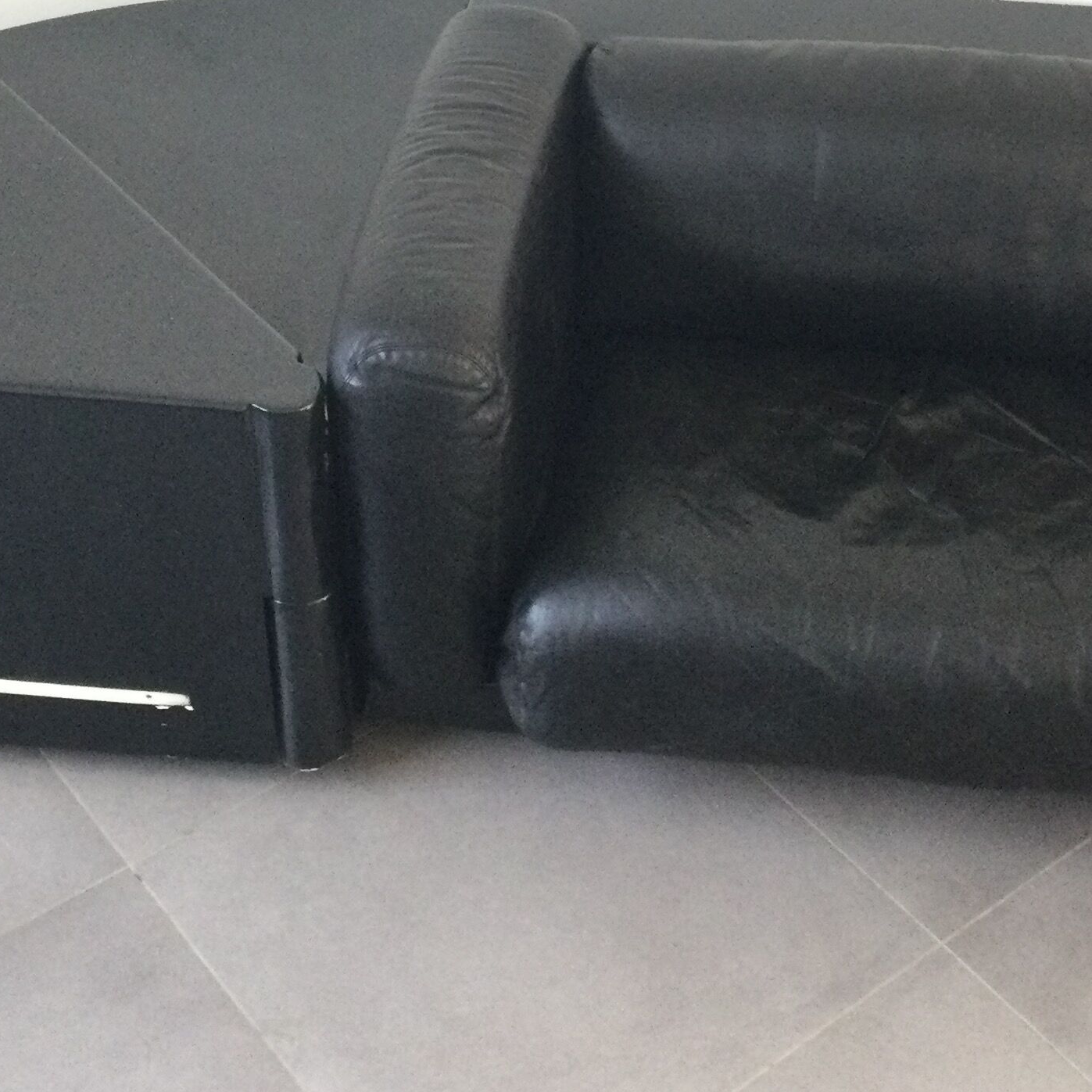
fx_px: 2284
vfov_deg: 26.5
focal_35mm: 64
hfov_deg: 26.8
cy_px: 267
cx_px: 643
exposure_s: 1/33
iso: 200
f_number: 2.4
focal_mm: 3.3
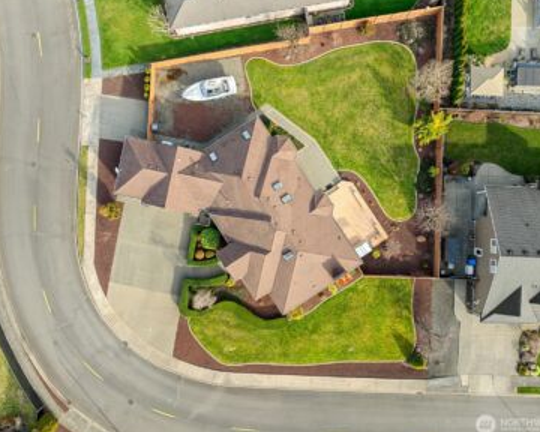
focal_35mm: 26
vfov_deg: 54.9
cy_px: 215
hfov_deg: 66.0
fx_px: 416
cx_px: 272
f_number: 2.8
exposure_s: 1/240
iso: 100
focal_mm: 12.29
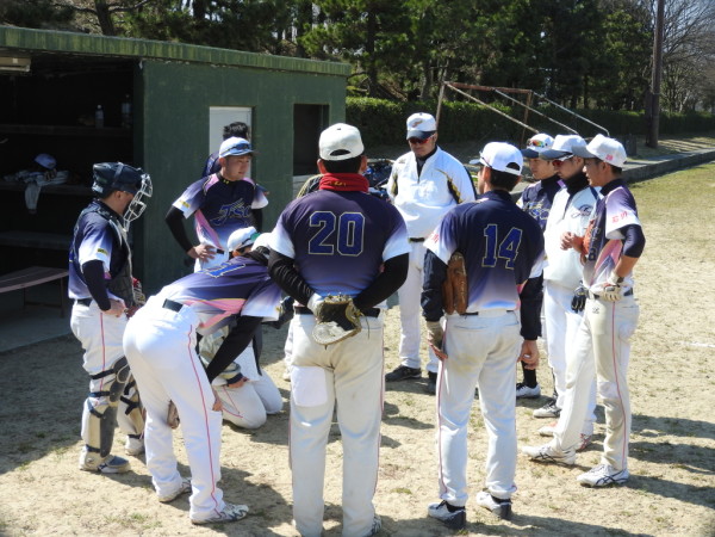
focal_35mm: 55
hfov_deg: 34.9
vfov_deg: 26.6
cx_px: 358
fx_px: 1136
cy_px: 268
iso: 100
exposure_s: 1/500
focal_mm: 9.9
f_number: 4
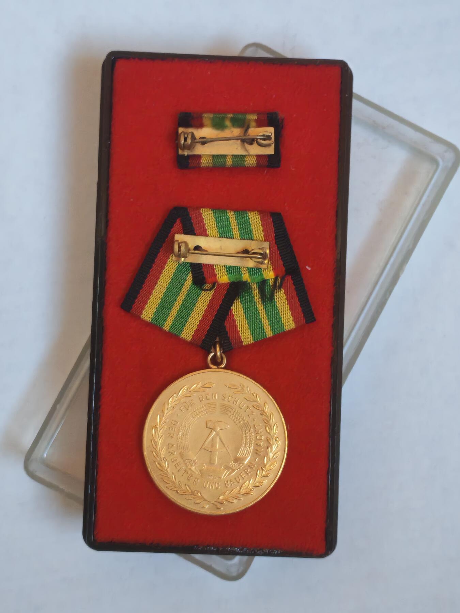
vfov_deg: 28.6
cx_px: 230
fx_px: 1205
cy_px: 306
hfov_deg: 21.6
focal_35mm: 68
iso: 400
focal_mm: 5.52
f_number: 1.95
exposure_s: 1/50
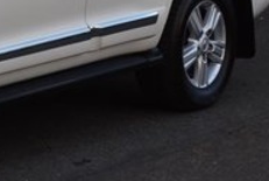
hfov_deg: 11.8
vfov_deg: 8.2
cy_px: -39
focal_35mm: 166
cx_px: -135
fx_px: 1243
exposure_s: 1/50
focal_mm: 32
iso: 400
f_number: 10
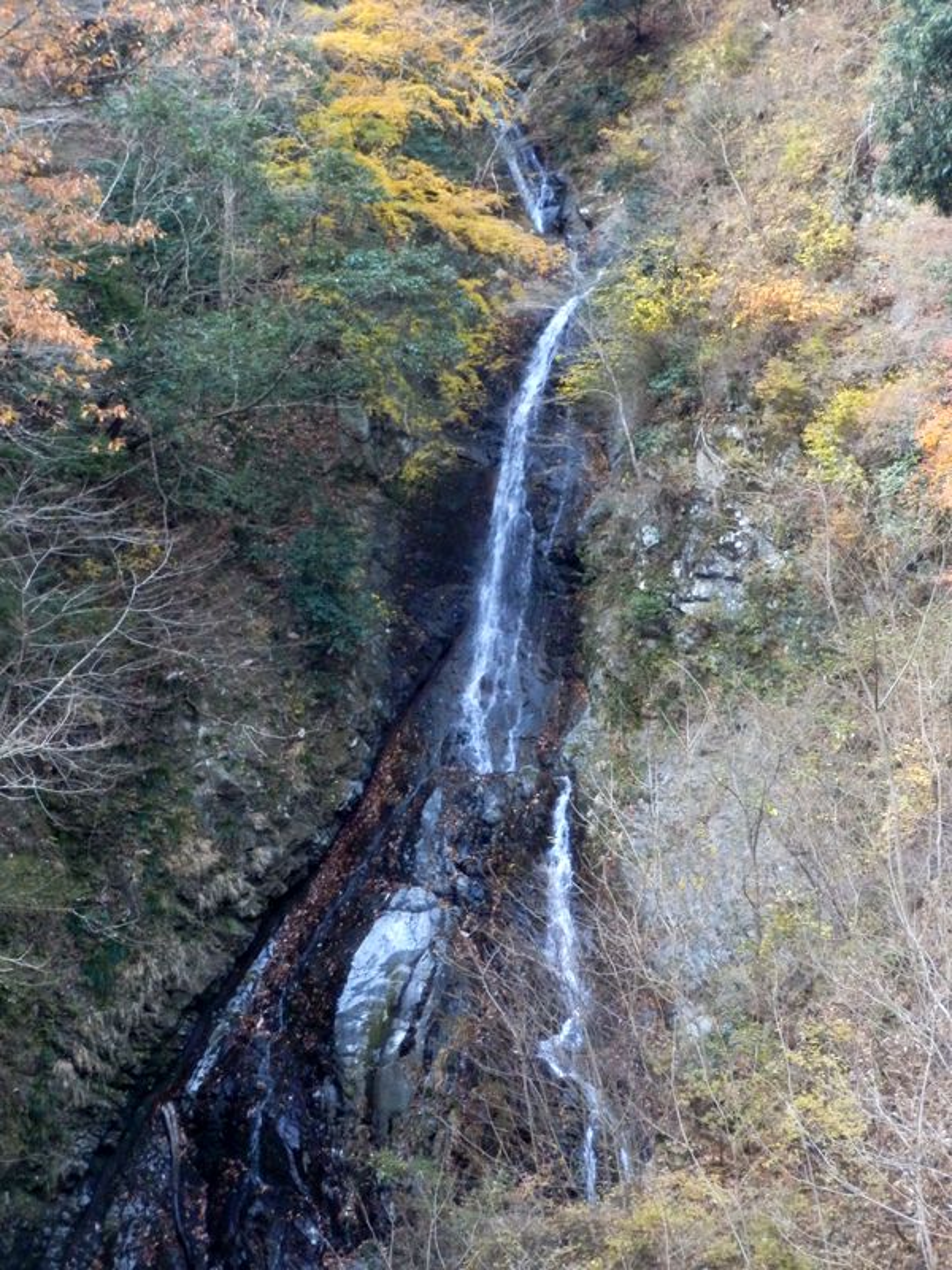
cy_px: 635
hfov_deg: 16.8
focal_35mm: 88
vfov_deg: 22.3
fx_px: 3227
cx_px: 476
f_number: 5.1
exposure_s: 1/60
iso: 800
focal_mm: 15.5
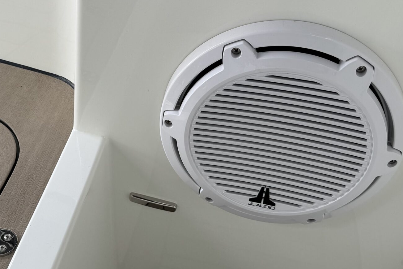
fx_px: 548
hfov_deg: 39.6
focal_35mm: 49
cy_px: 101
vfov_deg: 27.4
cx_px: 119
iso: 80
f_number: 1.78
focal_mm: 6.86
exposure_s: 1/376
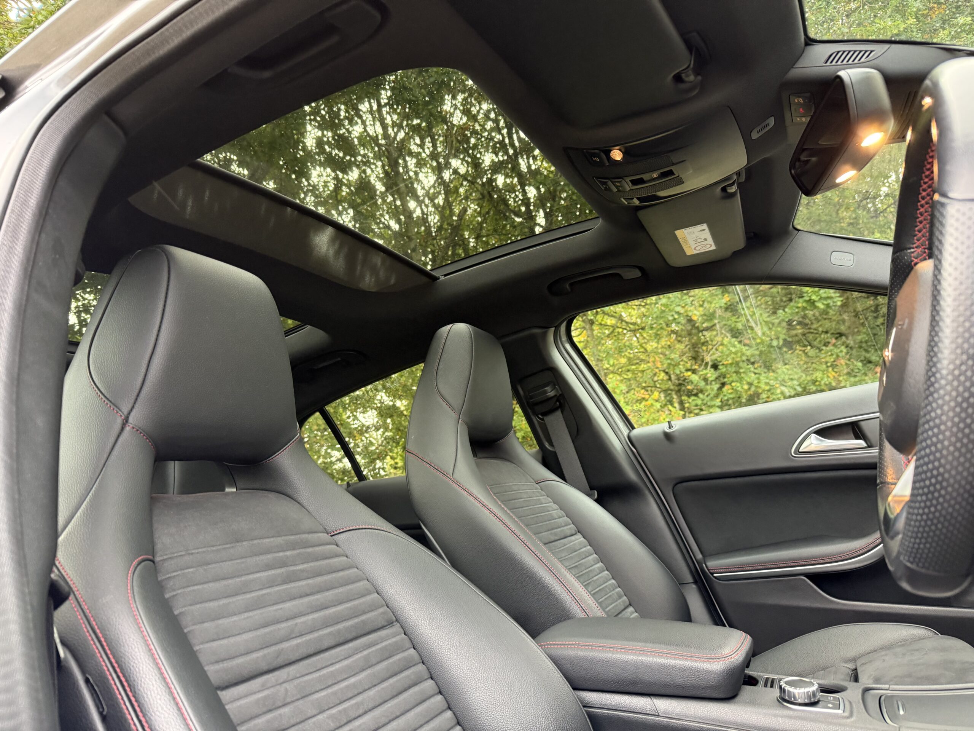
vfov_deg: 56.8
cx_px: 487
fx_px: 675
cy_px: 366
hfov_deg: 71.6
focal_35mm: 24
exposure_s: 1/60
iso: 320
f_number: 1.78
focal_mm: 6.76
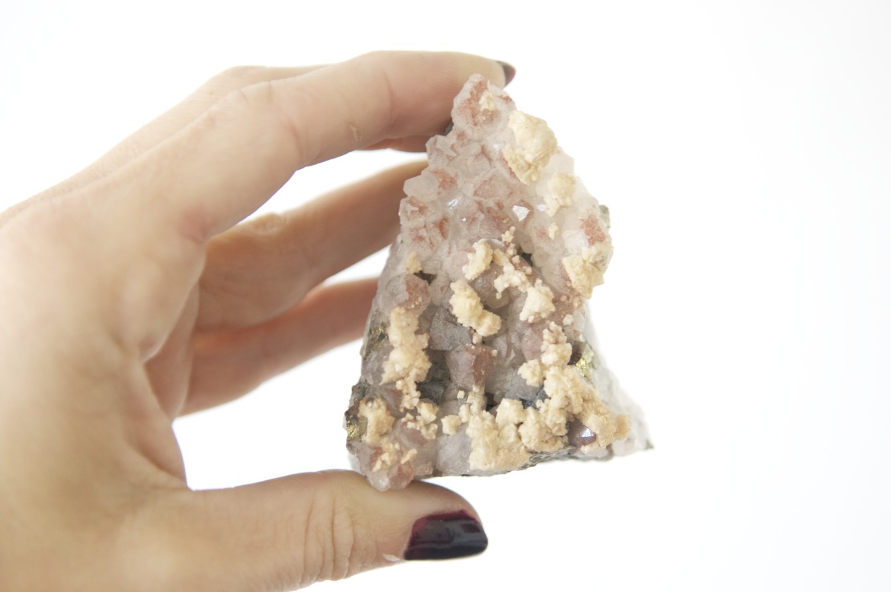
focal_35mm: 67
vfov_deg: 20.3
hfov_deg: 30.1
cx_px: 472
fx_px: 1657
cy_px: 322
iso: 250
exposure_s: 1/30
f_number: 3.2
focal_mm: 38
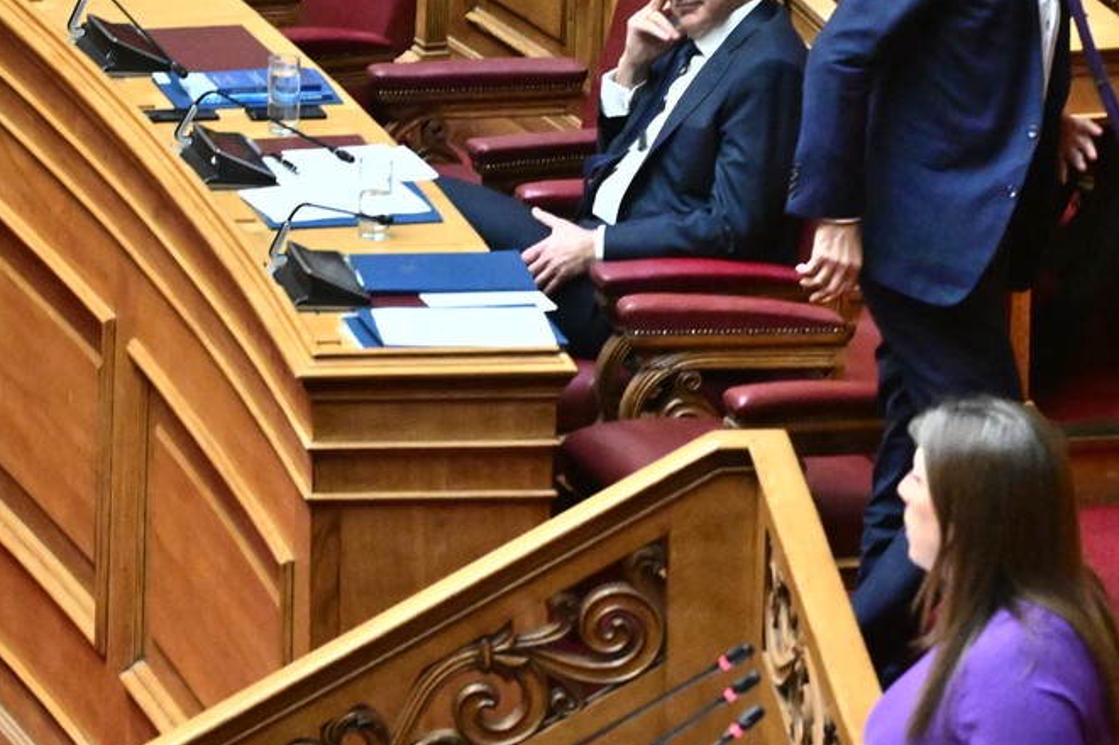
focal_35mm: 327
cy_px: 173
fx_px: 10159
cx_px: 1012
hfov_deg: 6.3
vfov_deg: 4.2
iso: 8000
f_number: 5.6
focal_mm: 120
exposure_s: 1/400
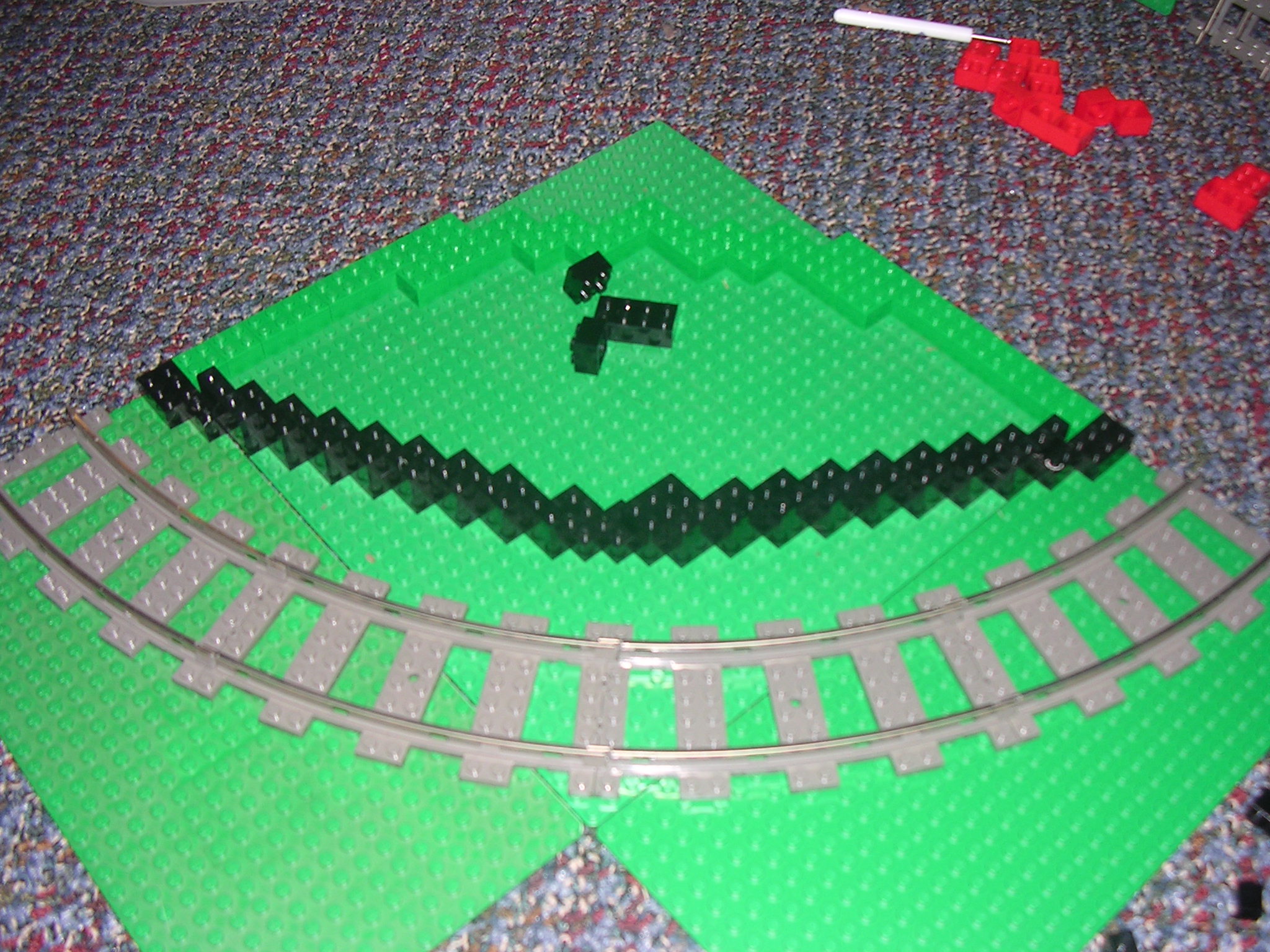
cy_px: 476
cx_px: 635
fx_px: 1394
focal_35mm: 38
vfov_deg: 37.7
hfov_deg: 49.0
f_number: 2.8
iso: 100
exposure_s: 1/60.1
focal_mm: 5.8
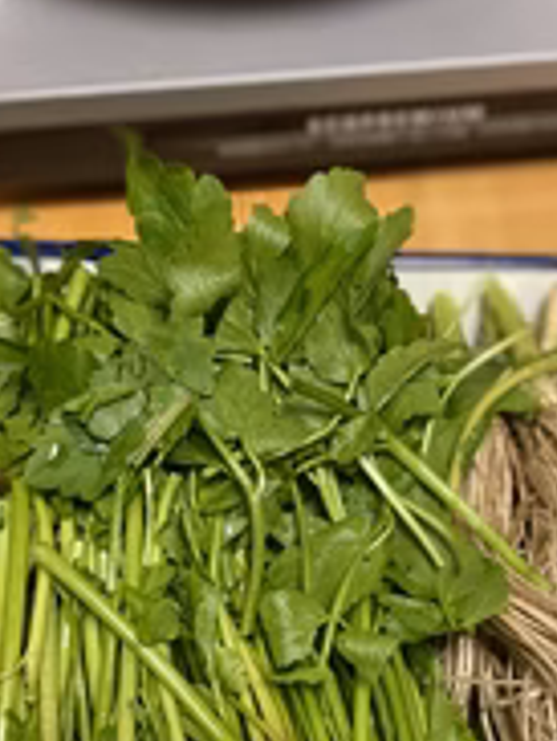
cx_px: 313
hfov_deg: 25.7
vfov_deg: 33.3
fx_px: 1220
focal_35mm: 57
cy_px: 517
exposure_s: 1/52
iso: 250
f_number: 1.8
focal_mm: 4.25
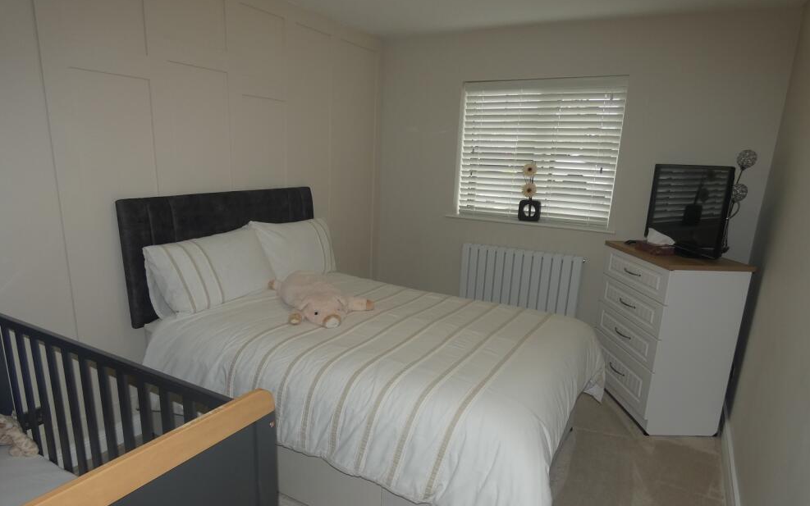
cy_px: 296
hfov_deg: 79.6
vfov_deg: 54.8
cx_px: 393
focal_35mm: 22
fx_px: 486
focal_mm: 3.6
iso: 80
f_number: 2.8
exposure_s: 1/60
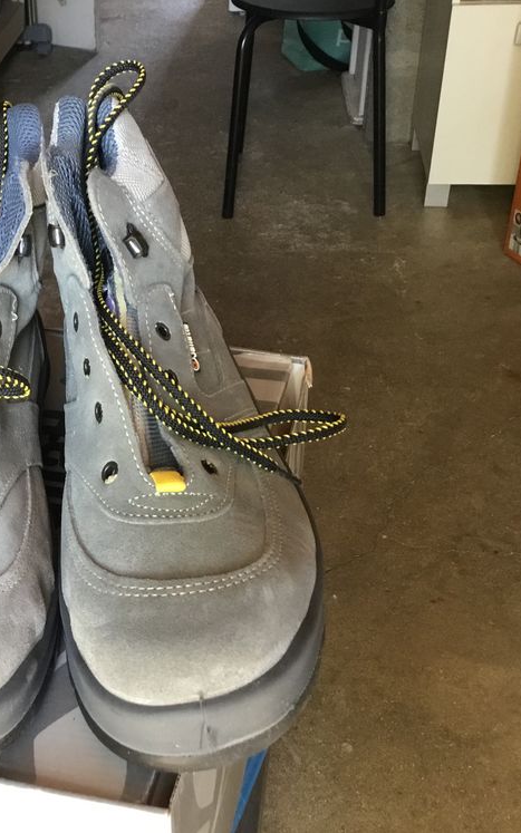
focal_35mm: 44
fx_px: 999
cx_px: 78
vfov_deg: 45.3
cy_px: 417
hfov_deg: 28.4
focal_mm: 3.3
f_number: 2.4
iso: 160
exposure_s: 1/33
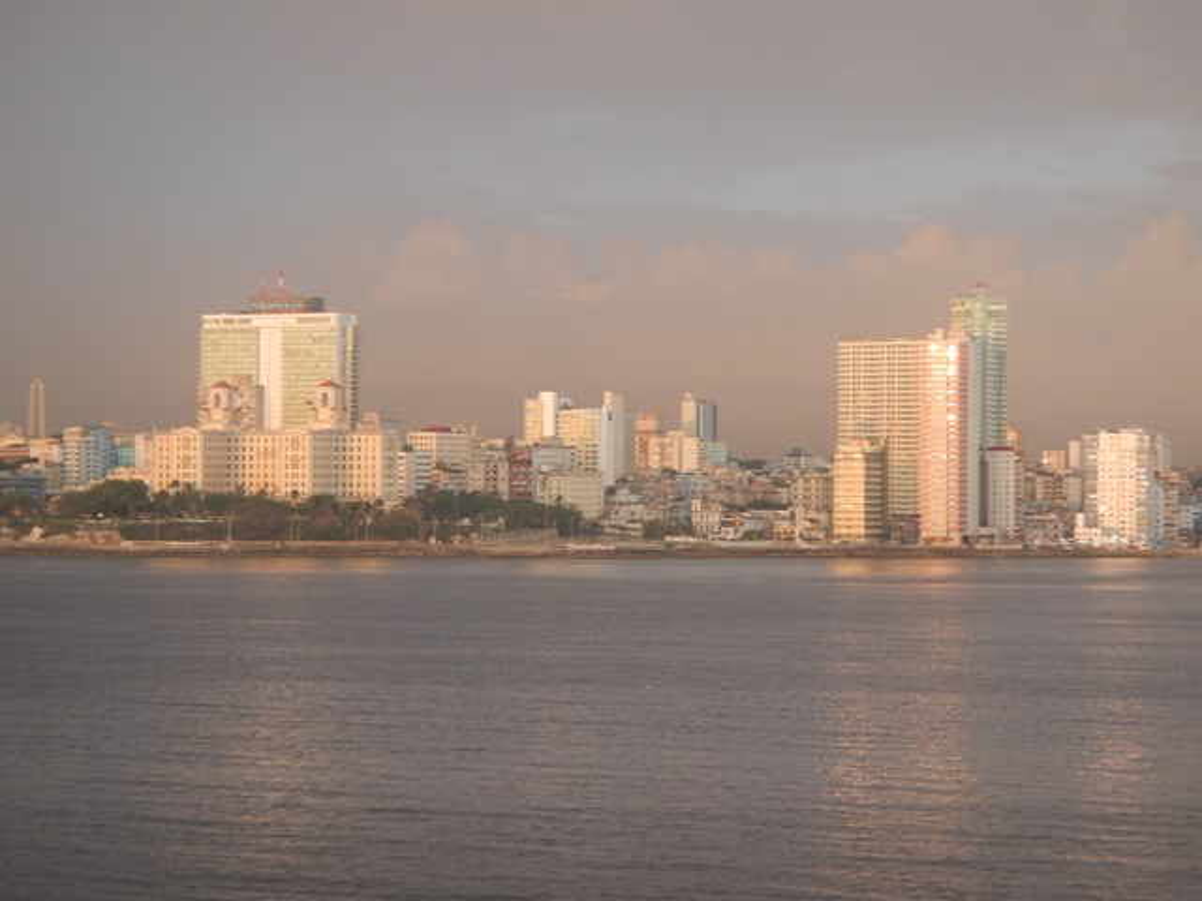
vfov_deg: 12.7
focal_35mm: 117
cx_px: 601
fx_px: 4063
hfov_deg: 16.8
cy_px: 450
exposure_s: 1/30
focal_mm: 21
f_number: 4.7
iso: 160
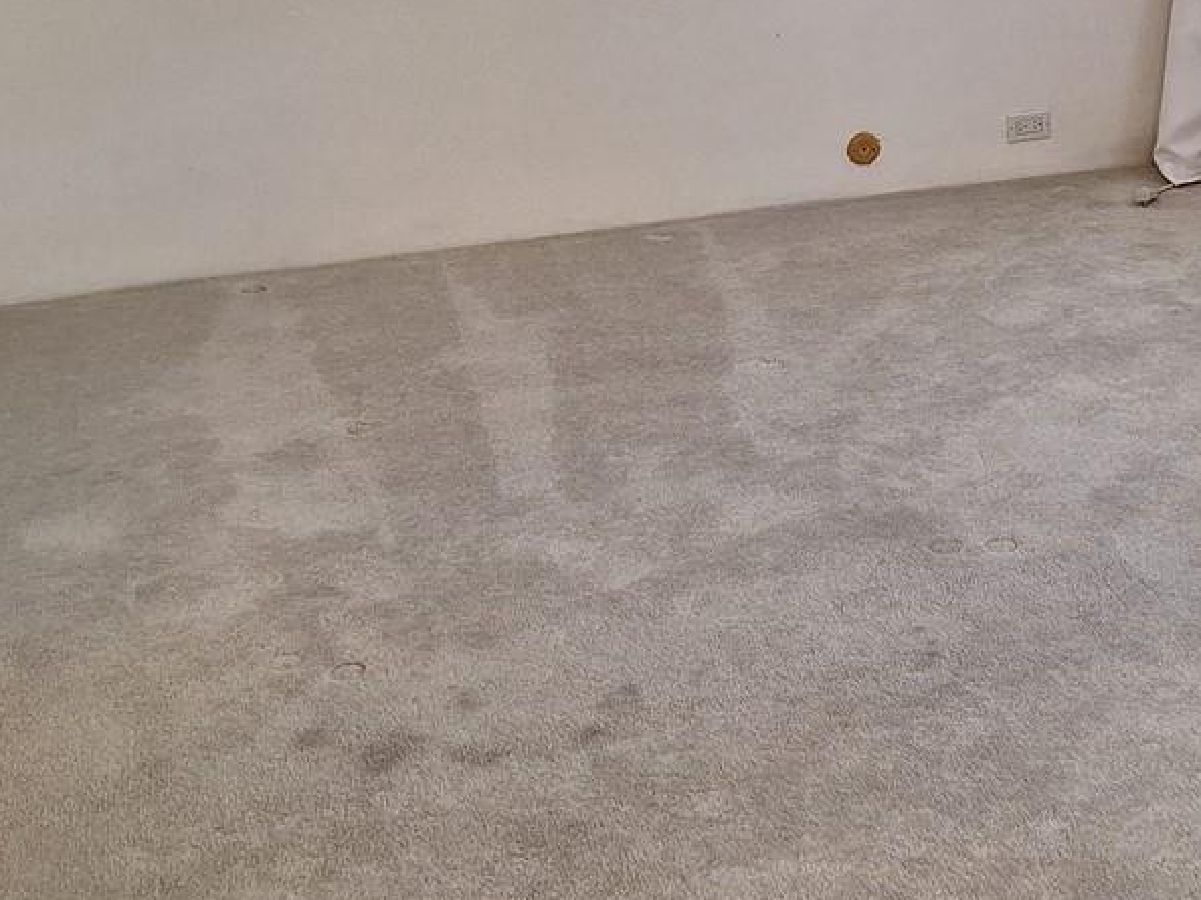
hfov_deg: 30.8
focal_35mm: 62
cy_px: 34
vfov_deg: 22.8
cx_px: 867
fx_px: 2150
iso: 80
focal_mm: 5.54
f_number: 1.8
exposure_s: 1/40
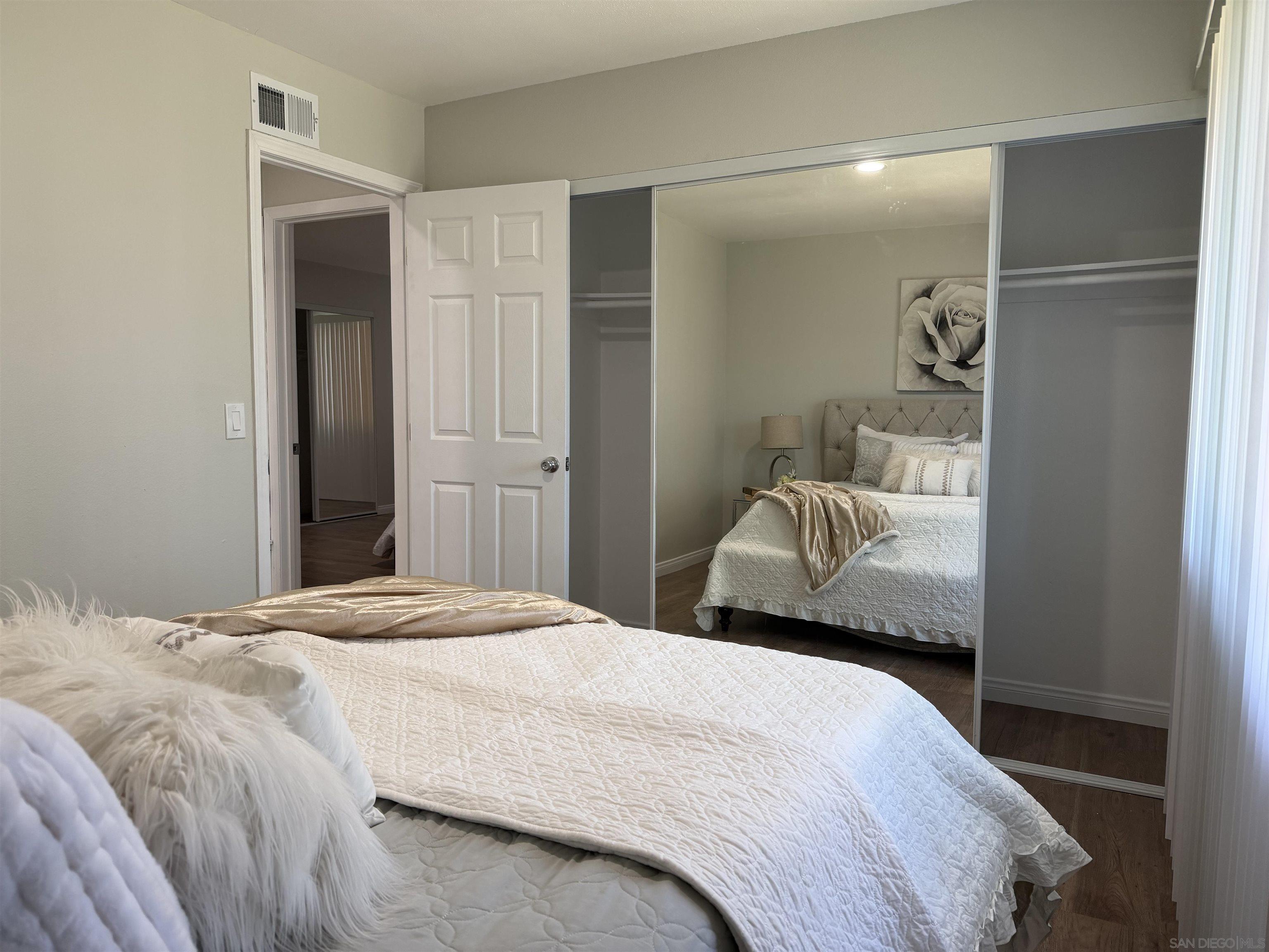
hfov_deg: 71.6
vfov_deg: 56.8
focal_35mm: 24
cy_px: 476
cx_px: 634
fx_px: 880
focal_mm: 6.76
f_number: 1.78
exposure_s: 1/120
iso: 160
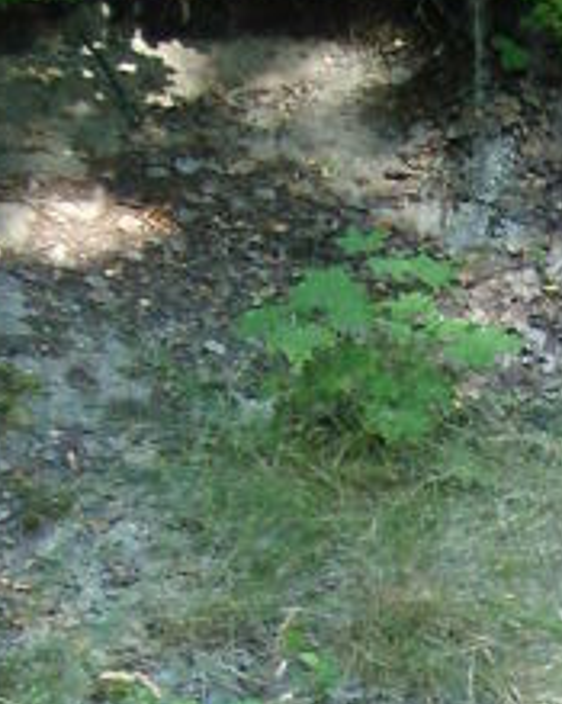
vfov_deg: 11.4
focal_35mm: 160
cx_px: 674
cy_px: 1135
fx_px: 3329
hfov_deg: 9.5
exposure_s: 1/109
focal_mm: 5.8
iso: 50
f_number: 2.8
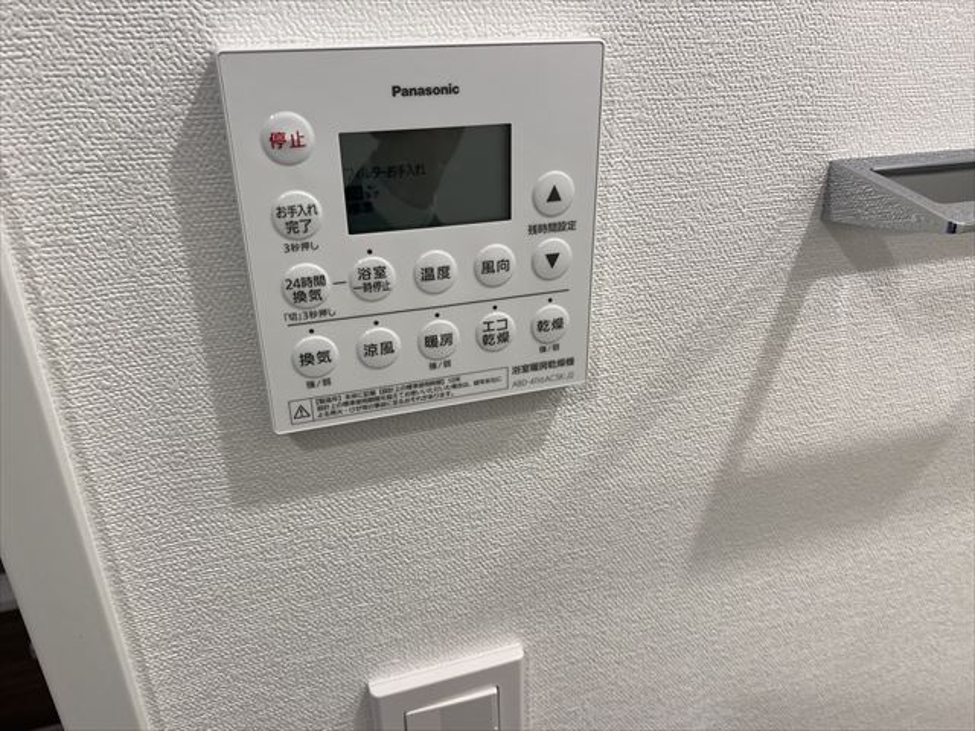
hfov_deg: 67.3
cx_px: 488
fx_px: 732
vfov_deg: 53.1
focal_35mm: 26
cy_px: 366
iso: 64
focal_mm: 4.25
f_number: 1.8
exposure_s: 1/100
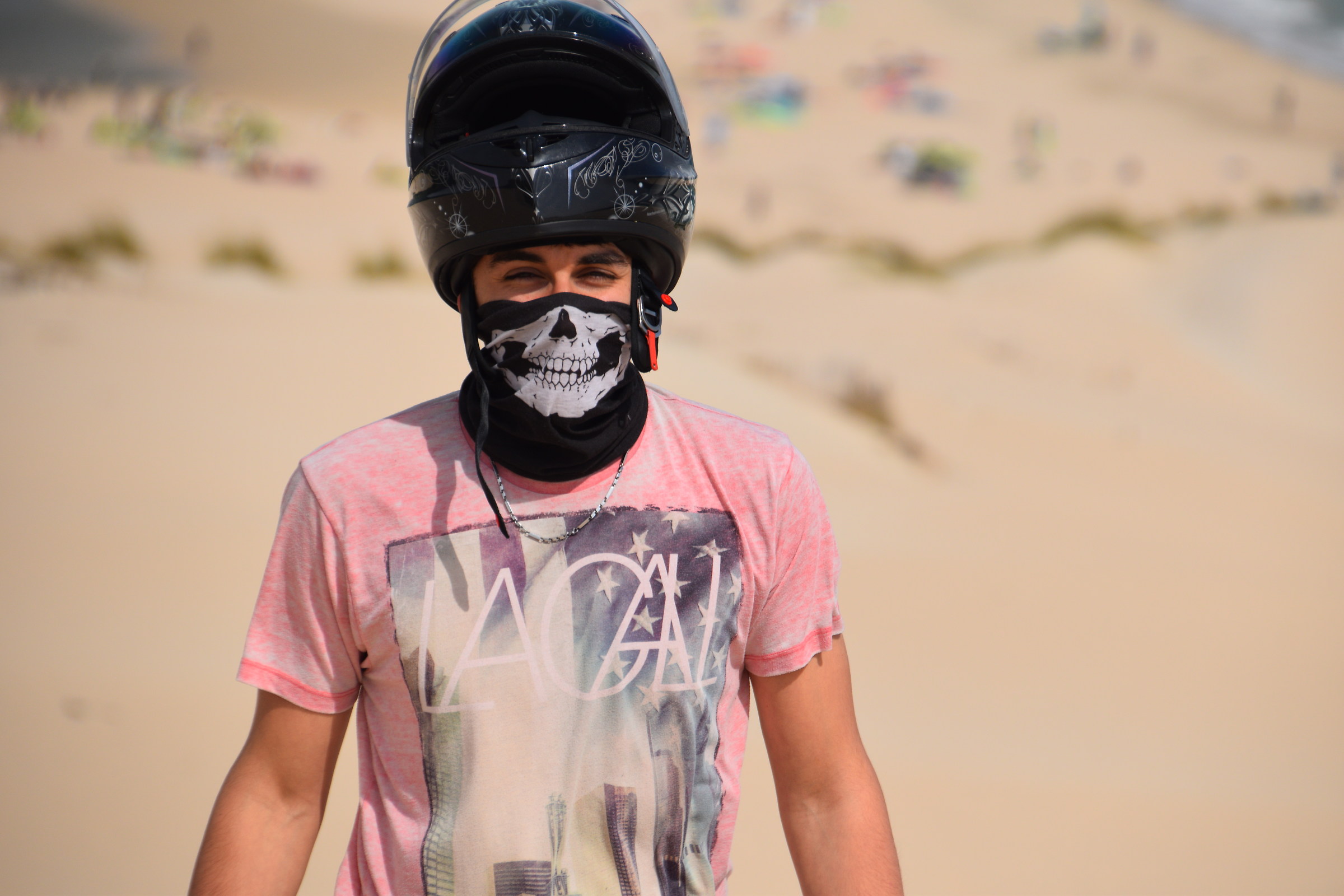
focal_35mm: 405
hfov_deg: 5.1
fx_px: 15119
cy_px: 448
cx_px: 672
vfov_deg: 3.4
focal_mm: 270
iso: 200
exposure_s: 1/1000
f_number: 8
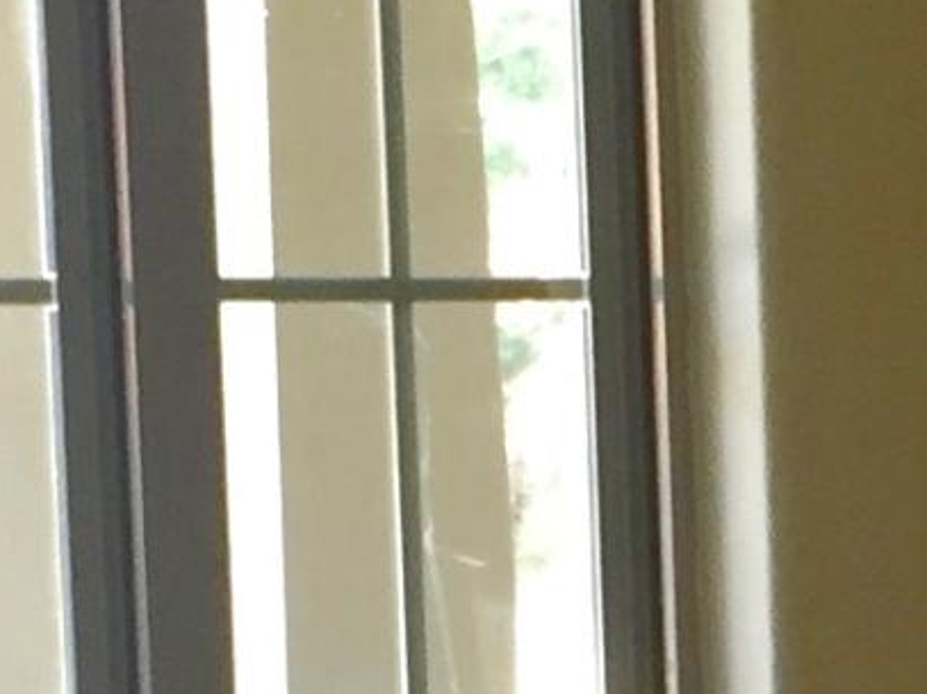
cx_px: 1282
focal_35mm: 214
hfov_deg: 9.1
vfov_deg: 6.8
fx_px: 5729
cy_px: 1149
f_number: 2.2
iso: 80
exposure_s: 1/30
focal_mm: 4.15
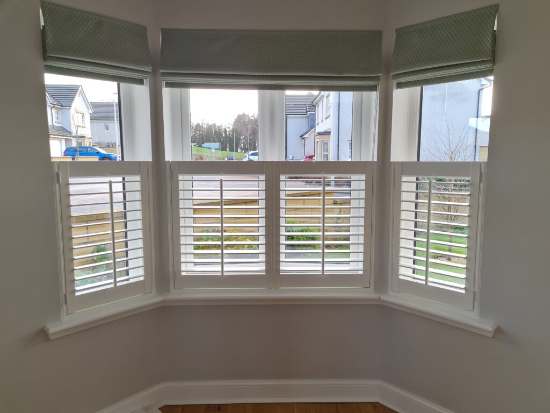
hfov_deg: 67.3
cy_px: 206
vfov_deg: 53.1
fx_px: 413
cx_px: 275
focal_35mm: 26
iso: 50
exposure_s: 1/112
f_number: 1.8
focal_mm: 5.4
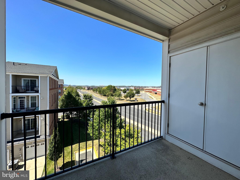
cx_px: 120
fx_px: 97
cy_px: 90
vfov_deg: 85.7
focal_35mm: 14
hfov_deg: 102.1
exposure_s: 1/1855
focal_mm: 2.22
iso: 40
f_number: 2.2
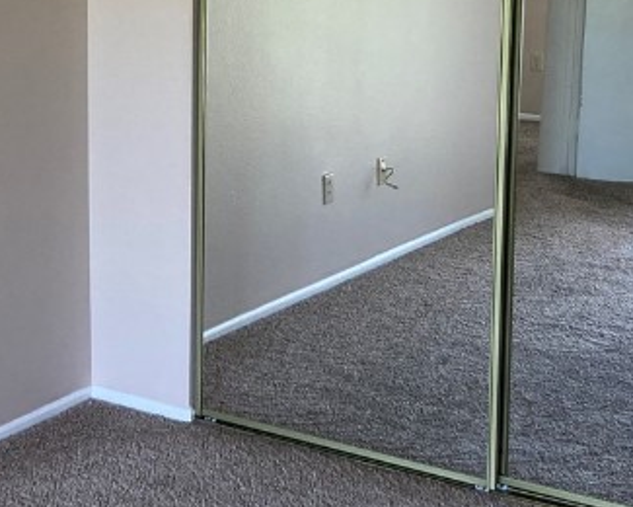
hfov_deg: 22.0
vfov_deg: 17.6
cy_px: 49
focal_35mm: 86
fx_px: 1611
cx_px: 134
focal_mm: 3.99
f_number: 1.8
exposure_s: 1/97
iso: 80
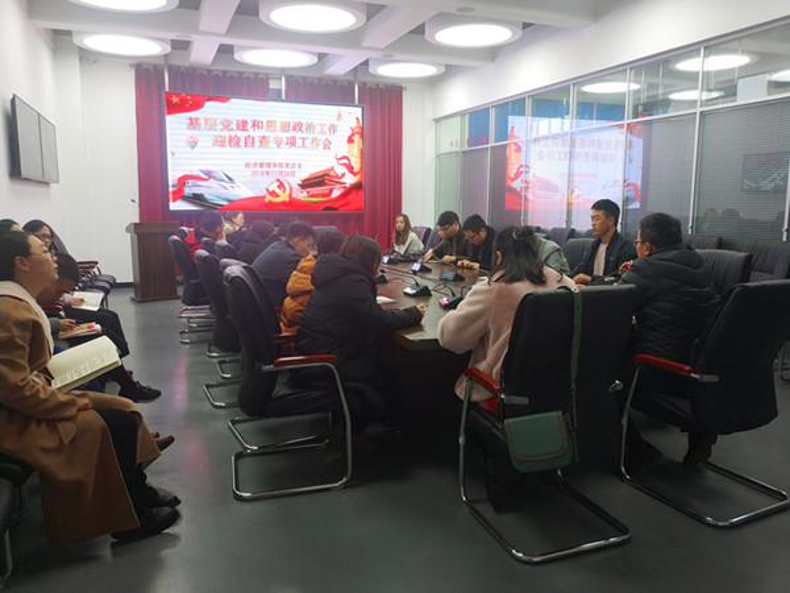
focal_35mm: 32
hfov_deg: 56.8
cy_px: 296
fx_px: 730
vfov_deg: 44.2
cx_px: 395
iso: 194
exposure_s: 1/25
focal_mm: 4.5
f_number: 2
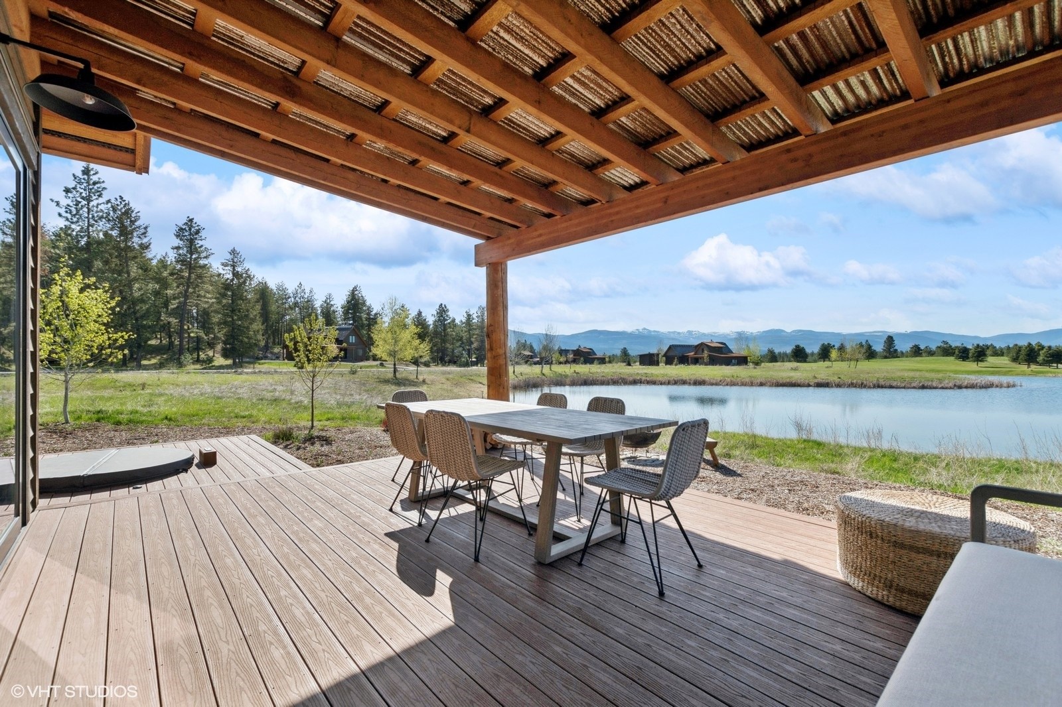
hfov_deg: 100.4
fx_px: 442
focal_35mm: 15
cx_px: 531
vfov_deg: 77.3
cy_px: 354
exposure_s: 1/1000
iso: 100
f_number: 6.3
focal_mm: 10
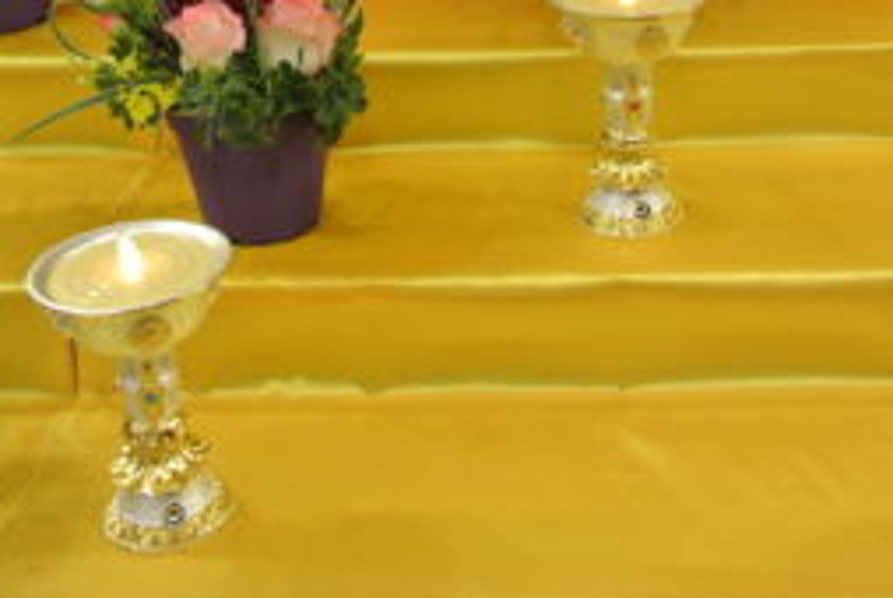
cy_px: 26
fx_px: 1416
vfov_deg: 23.0
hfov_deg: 34.7
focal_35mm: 57
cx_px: 598
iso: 400
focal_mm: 11
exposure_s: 1/50
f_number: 3.5
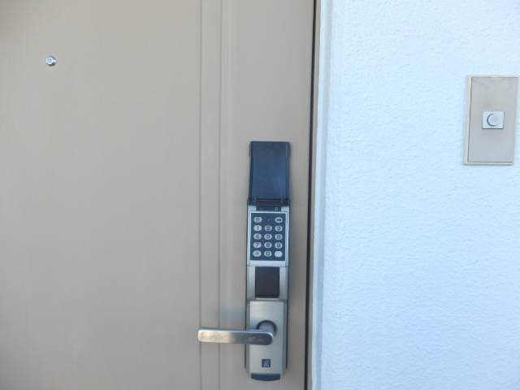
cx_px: 260
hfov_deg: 71.6
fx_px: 361
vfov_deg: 56.8
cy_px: 195
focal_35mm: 24
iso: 80
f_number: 3
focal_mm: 4.2
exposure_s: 1/125
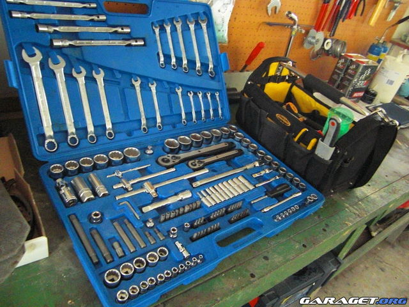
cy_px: 154
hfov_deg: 63.4
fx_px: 331
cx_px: 204
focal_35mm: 28
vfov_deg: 49.7
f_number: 2.6
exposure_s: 1/8
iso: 800
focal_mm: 4.9
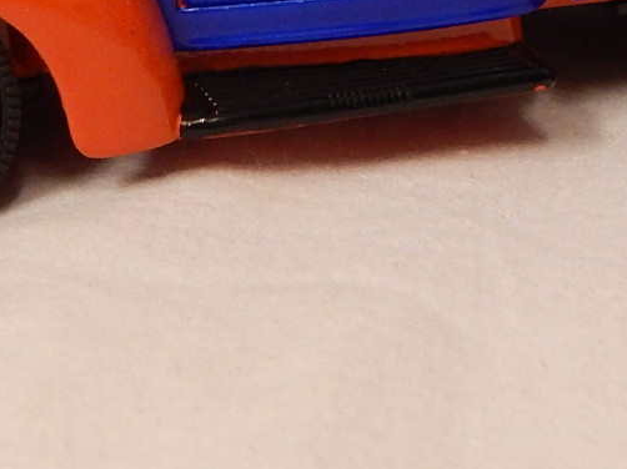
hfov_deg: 9.0
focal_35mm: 220
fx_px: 3983
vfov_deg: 6.6
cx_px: 318
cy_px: -262
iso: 400
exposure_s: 1/20
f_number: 4.1
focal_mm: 12.3
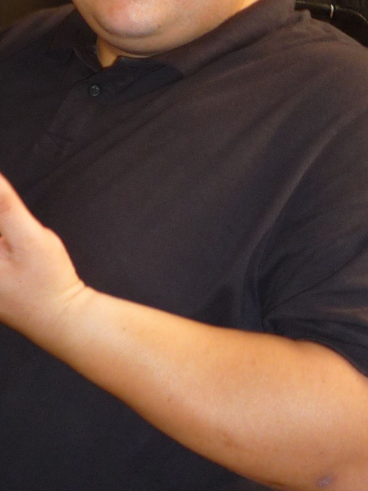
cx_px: 165
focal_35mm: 75
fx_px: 1063
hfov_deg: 19.6
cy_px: 82
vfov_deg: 25.4
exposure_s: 1/30
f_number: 2.8
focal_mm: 4.4
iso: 100
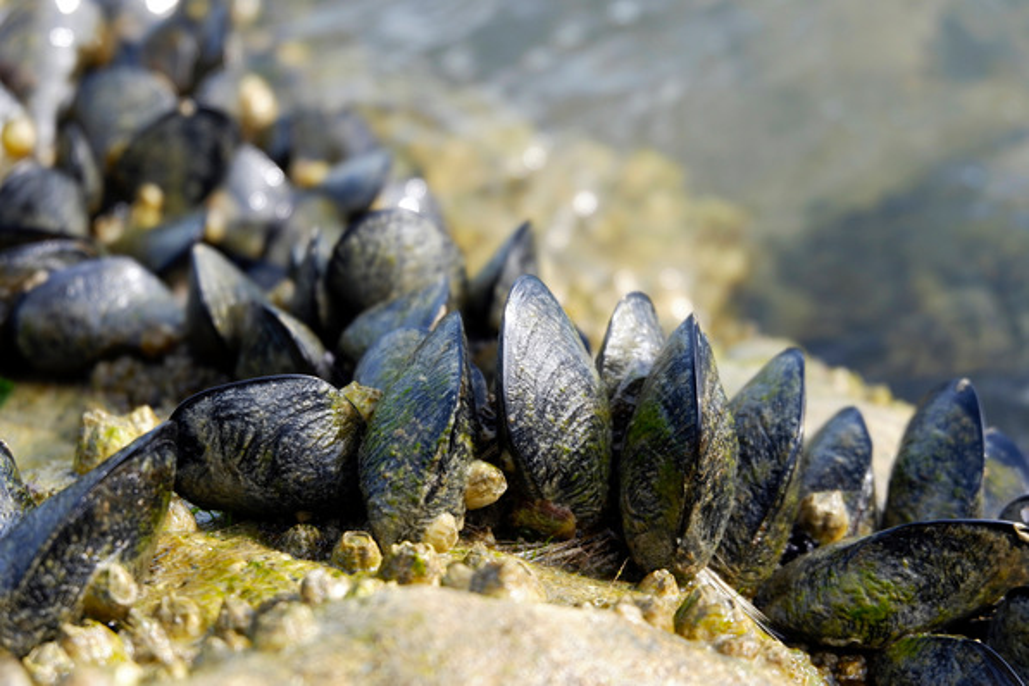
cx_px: 514
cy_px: 343
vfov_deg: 18.2
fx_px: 2144
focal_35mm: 75
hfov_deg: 27.0
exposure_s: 1/320
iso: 400
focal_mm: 50
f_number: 5.6
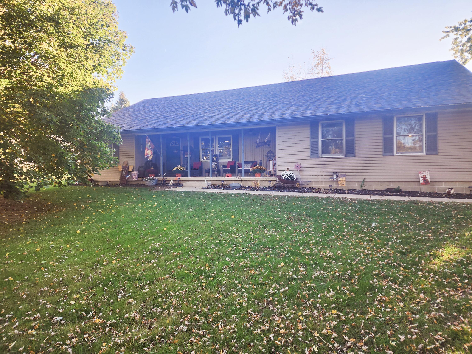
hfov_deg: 73.9
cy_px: 177
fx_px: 314
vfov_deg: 58.9
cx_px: 236
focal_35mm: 23
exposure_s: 1/182
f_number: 1.8
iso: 25
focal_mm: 6.4
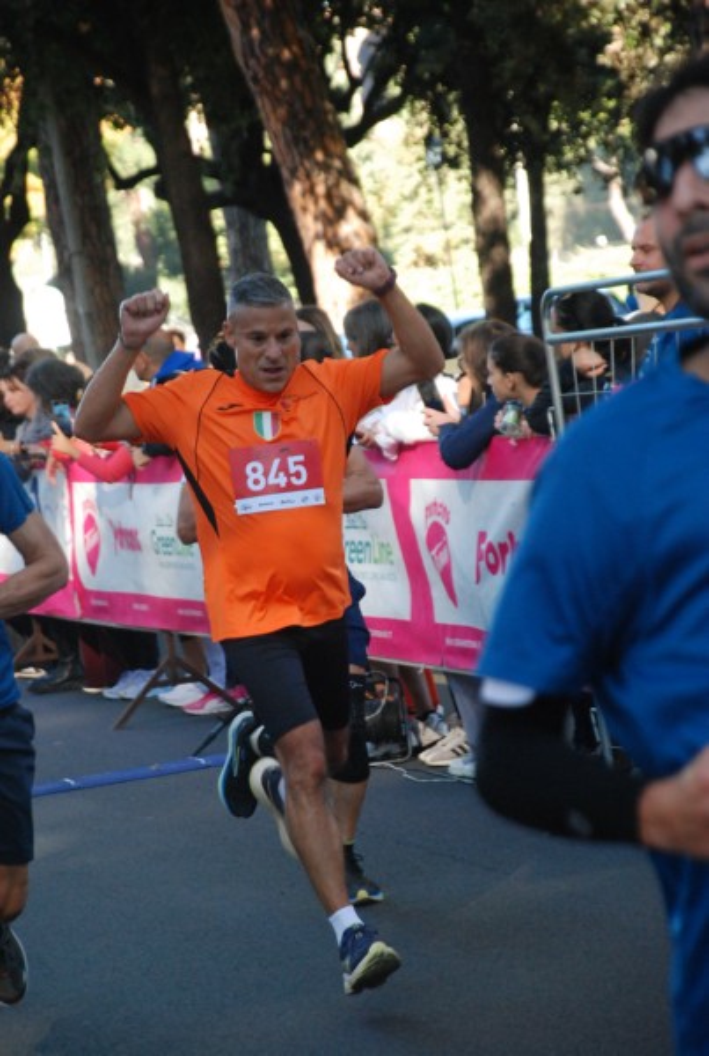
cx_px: 354
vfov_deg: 13.7
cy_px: 528
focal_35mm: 150
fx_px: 4408
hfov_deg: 9.2
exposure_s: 1/250
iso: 1000
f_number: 5.6
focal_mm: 100
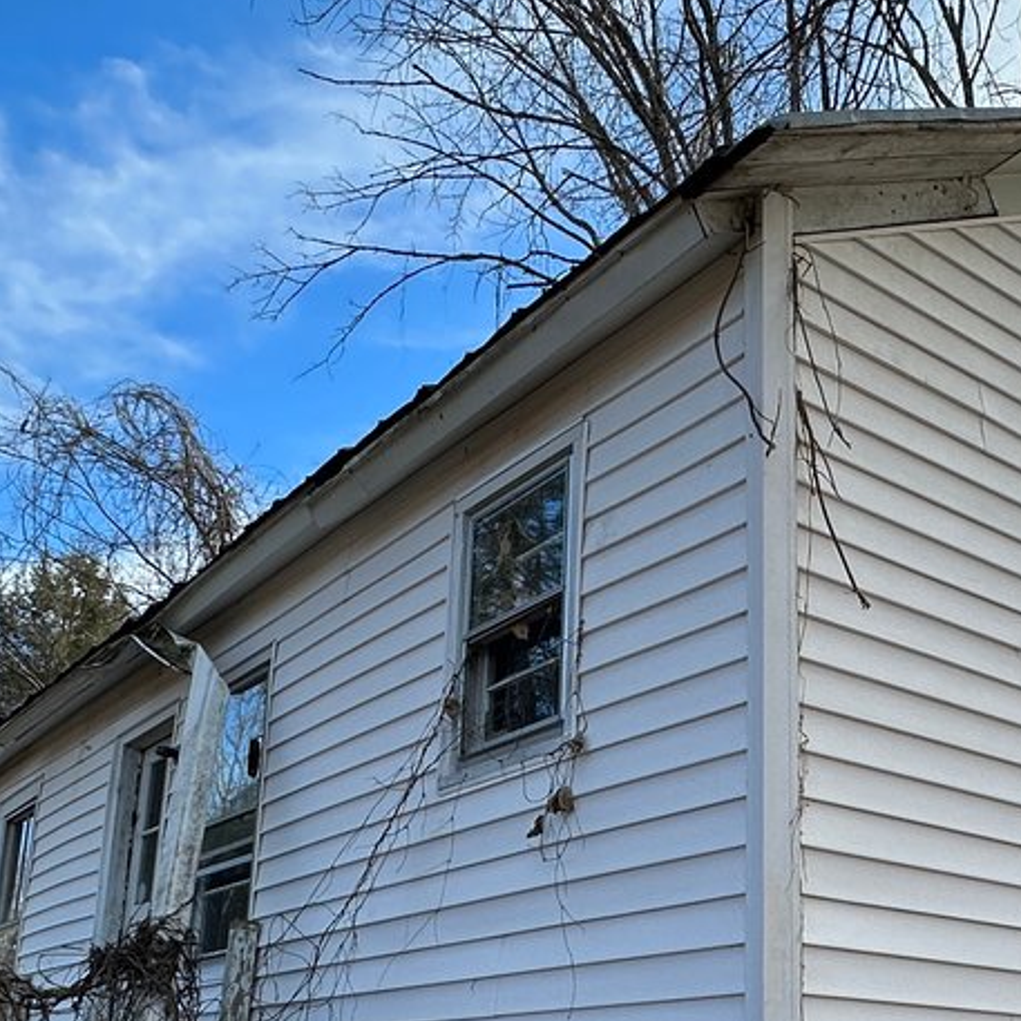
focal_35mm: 41
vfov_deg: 39.5
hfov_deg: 40.1
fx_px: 1368
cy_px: 803
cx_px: 723
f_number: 2.2
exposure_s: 1/658
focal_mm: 2.22
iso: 40
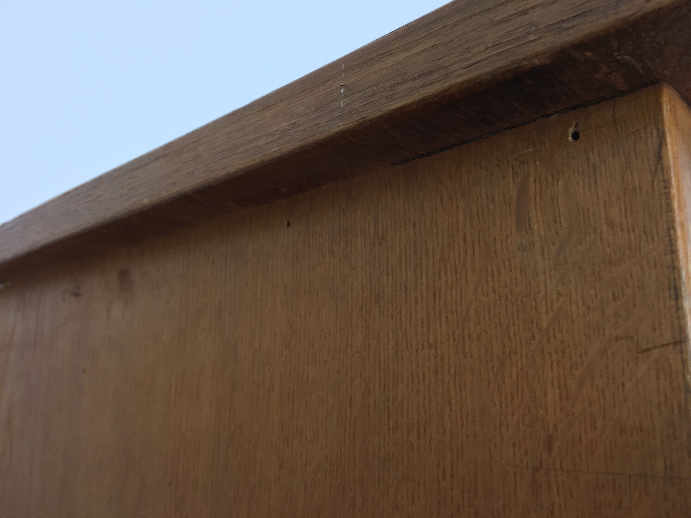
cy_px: 259
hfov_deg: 61.7
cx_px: 346
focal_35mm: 29
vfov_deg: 48.2
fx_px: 579
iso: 64
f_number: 2.2
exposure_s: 1/33
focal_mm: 4.15
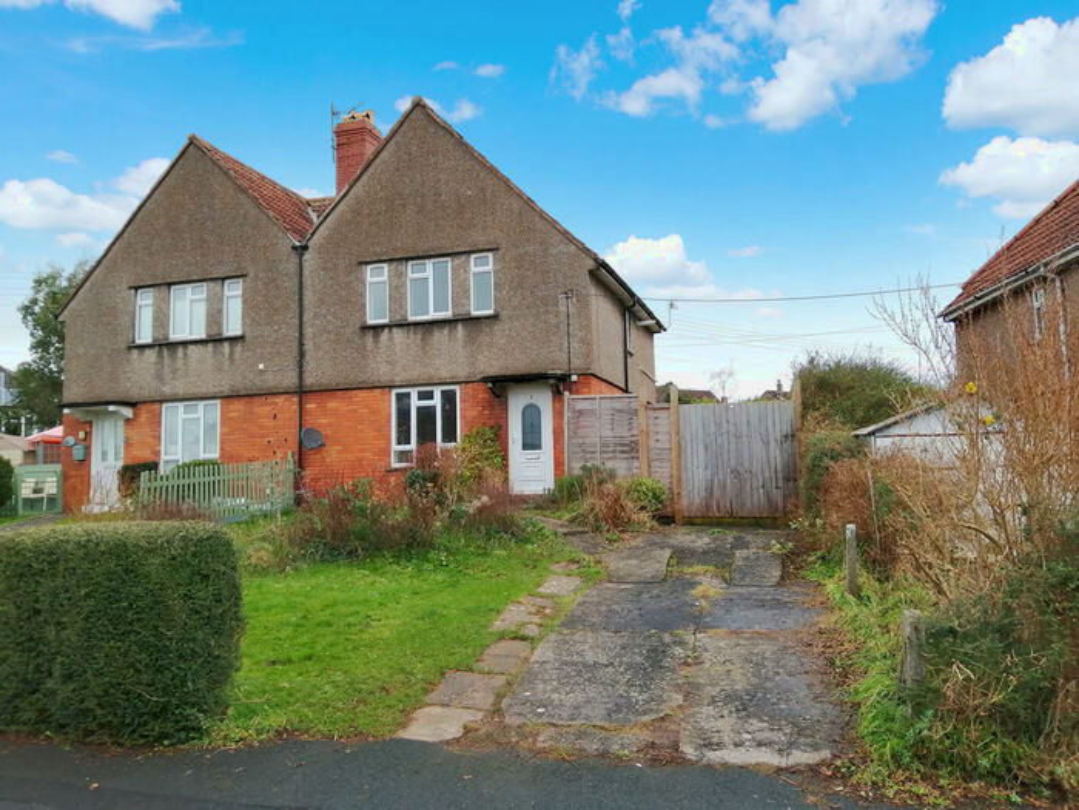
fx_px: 810
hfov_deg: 67.3
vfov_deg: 53.1
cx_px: 540
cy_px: 405
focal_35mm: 26
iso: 50
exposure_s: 1/153
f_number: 1.8
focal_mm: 3.6
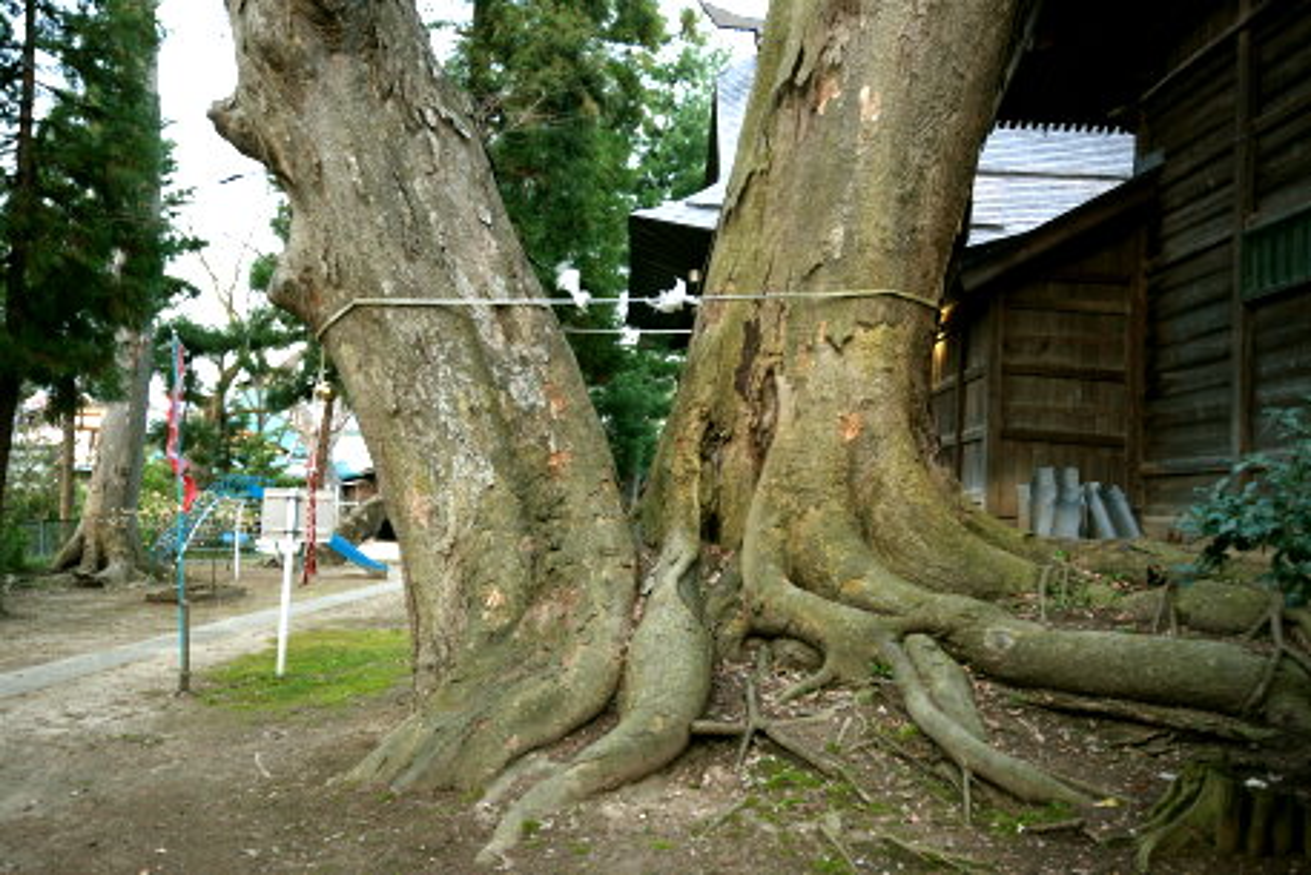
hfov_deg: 61.9
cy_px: 438
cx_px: 656
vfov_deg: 43.6
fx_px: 1093
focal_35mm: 30
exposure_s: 1/40
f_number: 2.8
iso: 400
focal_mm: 30
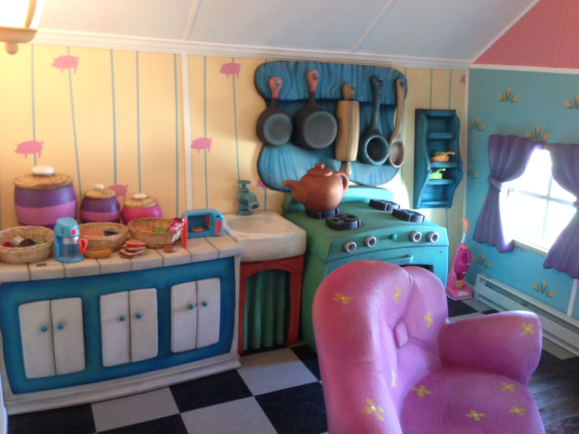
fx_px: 552
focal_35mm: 33
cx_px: 290
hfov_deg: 55.4
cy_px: 217
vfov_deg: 42.9
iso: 320
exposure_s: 1/20
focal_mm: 4.12
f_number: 2.4
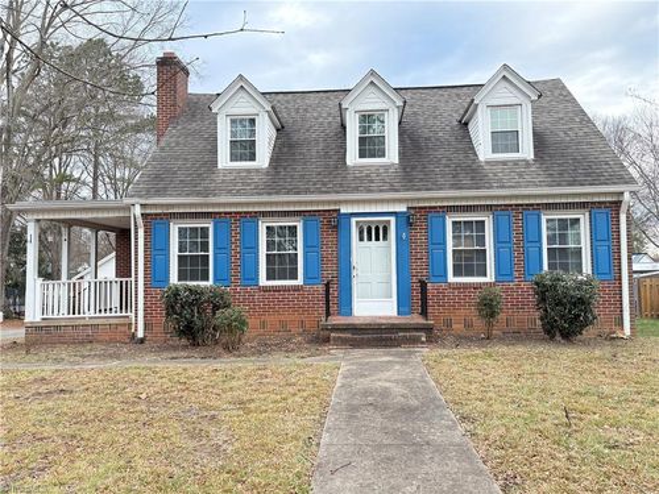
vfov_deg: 53.1
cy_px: 247
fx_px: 495
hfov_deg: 67.3
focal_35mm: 26
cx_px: 330
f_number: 1.6
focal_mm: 5.96
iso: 100
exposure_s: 1/233
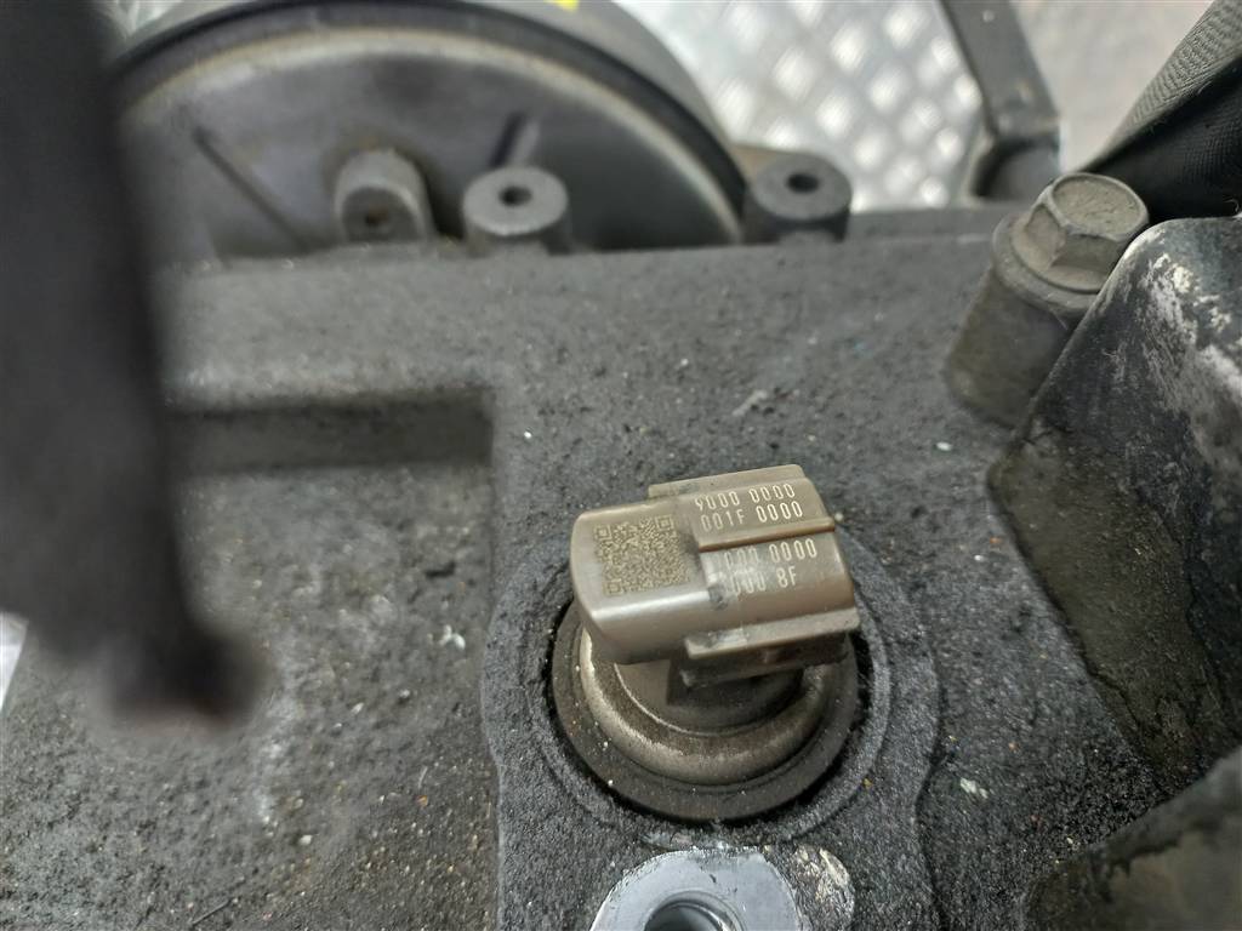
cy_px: 466
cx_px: 621
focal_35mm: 25
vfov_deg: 54.9
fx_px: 897
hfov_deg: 69.4
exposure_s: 1/50
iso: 200
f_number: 1.8
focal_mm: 4.6
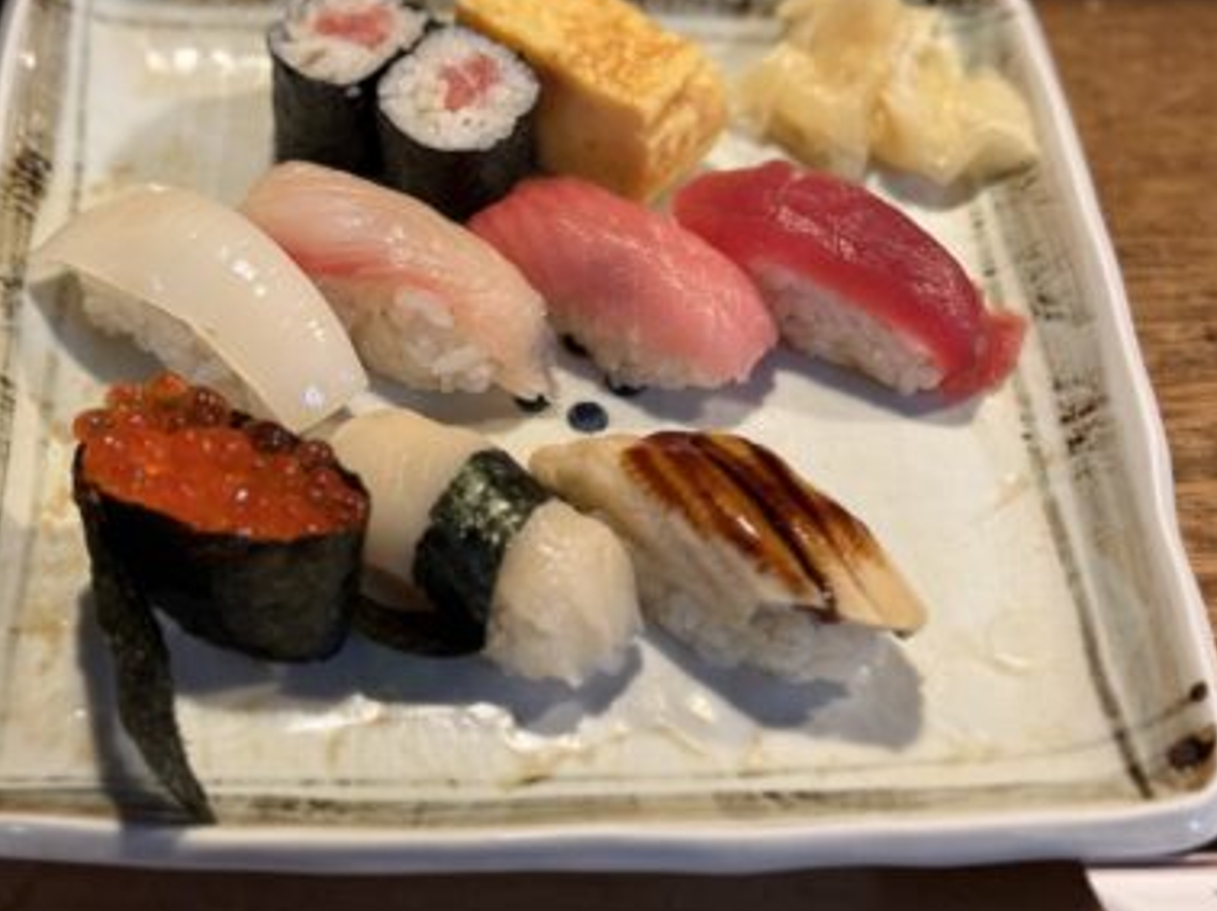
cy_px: 380
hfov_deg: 31.6
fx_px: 2143
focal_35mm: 61
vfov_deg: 24.0
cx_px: 505
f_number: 1.78
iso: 250
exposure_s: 1/50
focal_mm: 6.76
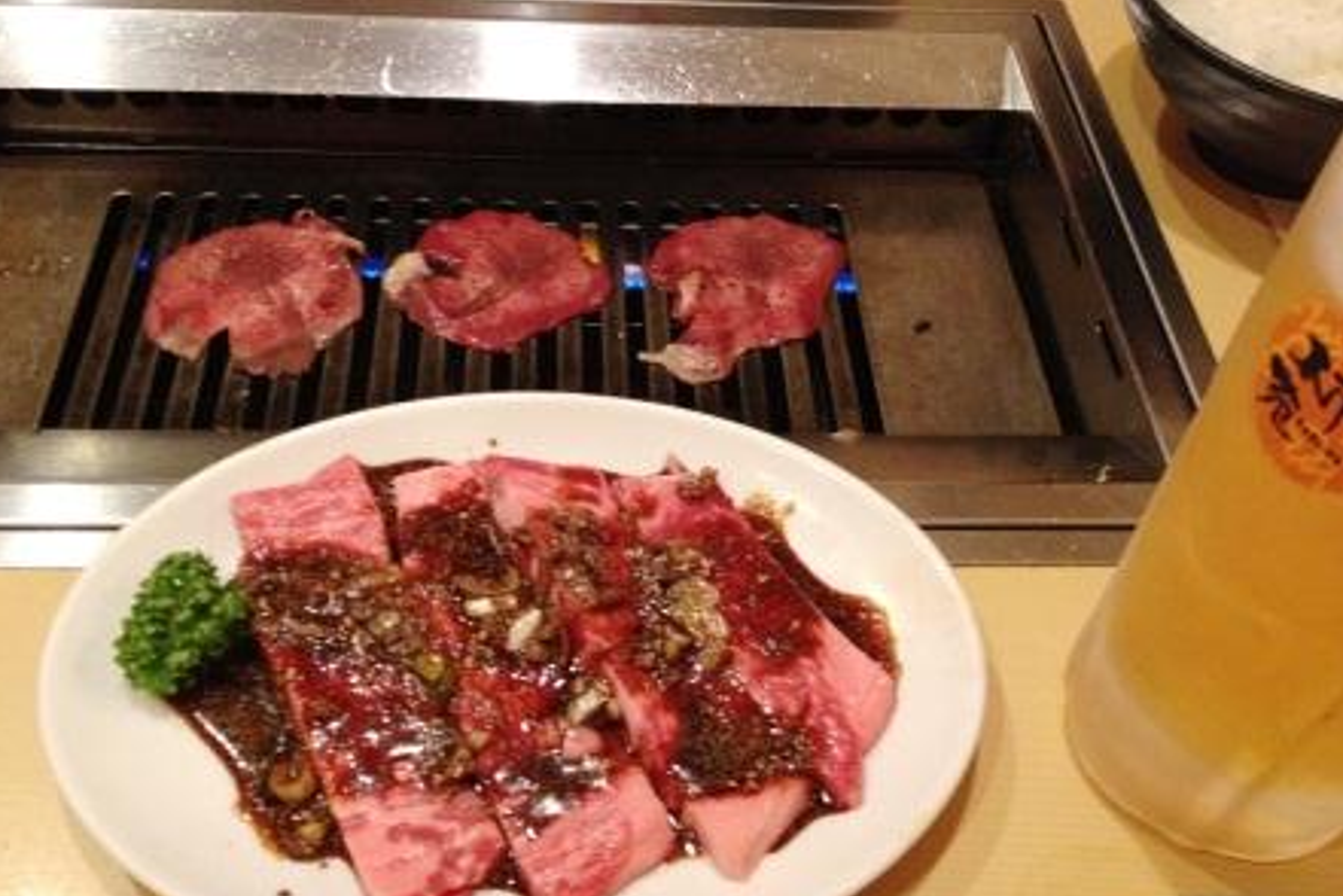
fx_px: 1380
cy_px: 460
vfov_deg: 35.9
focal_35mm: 37
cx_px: 667
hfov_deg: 51.9
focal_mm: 4.28
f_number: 2.4
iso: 400
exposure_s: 1/17
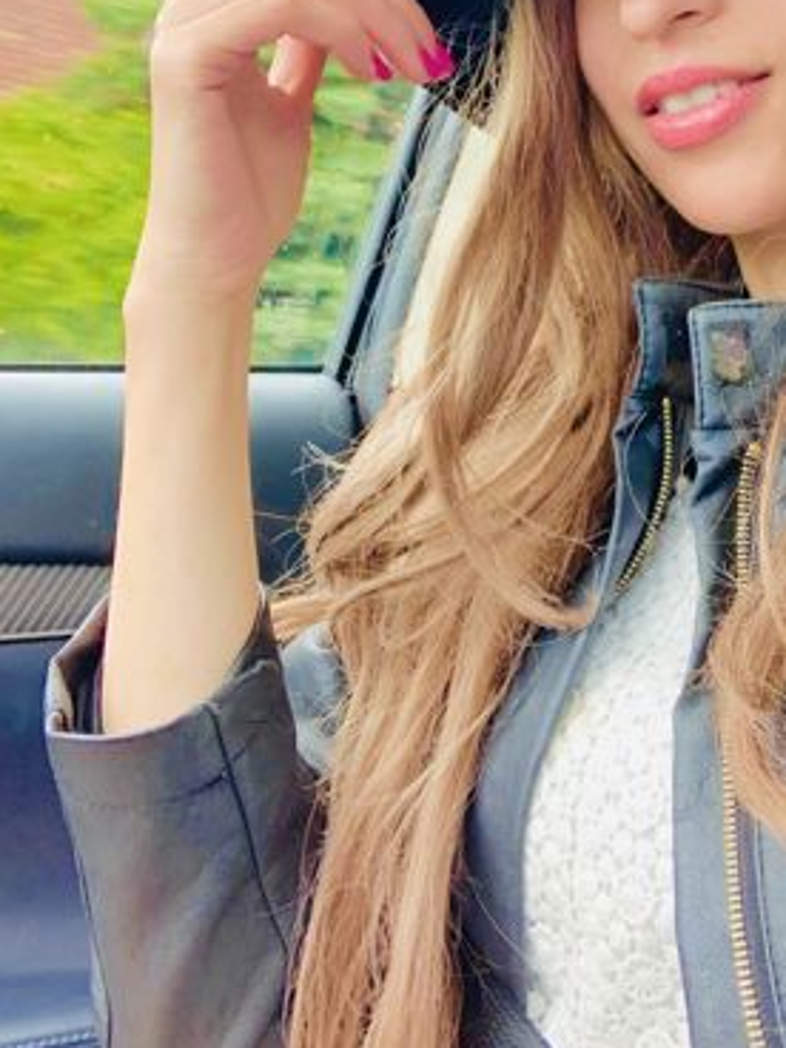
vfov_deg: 36.4
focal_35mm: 51
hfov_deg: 28.5
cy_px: 229
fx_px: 1544
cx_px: 484
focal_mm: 2.87
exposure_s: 1/60
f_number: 2.2
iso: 160
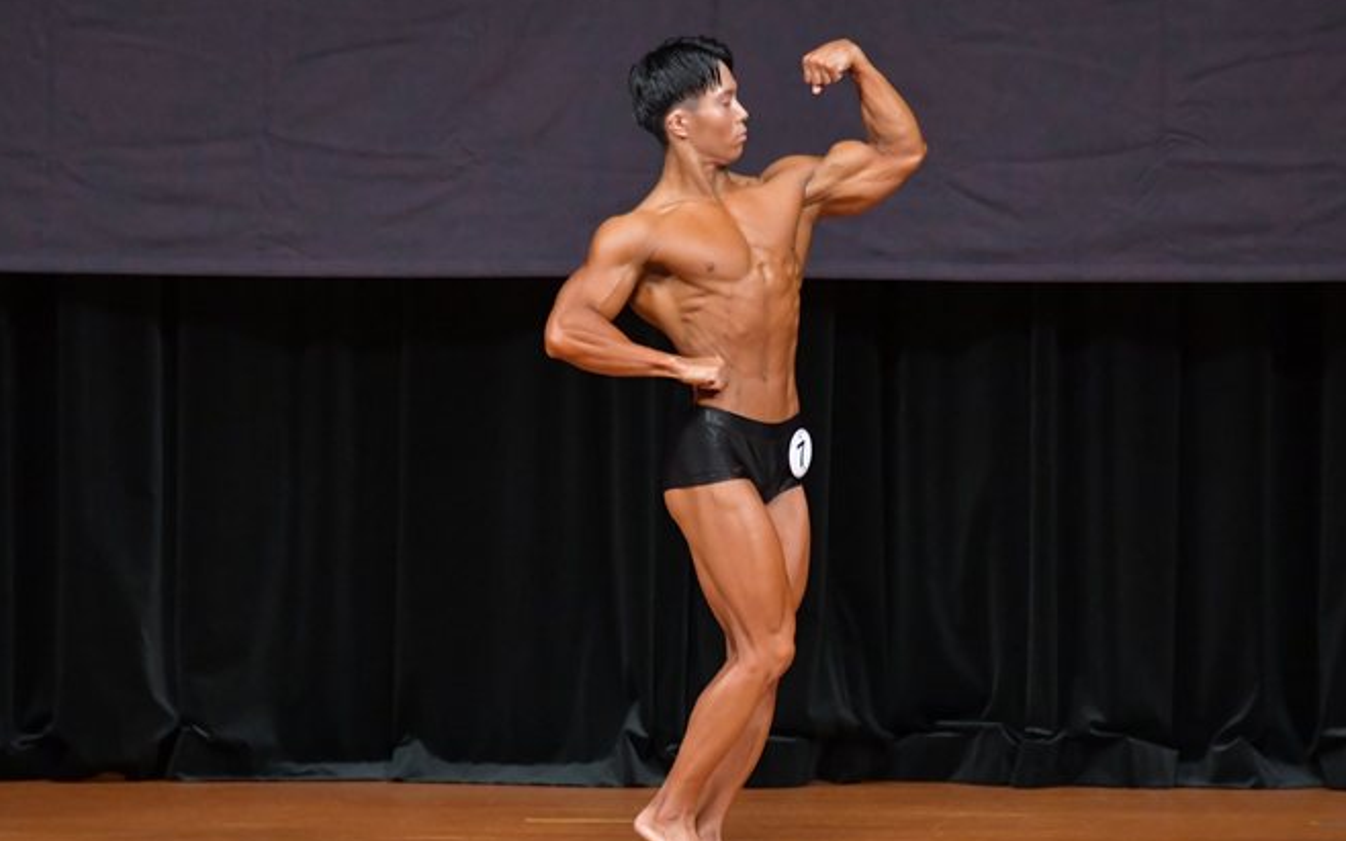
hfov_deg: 6.1
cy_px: 448
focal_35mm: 342
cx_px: 737
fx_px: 12543
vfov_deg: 3.8
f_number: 5.6
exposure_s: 1/400
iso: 5000
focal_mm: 190
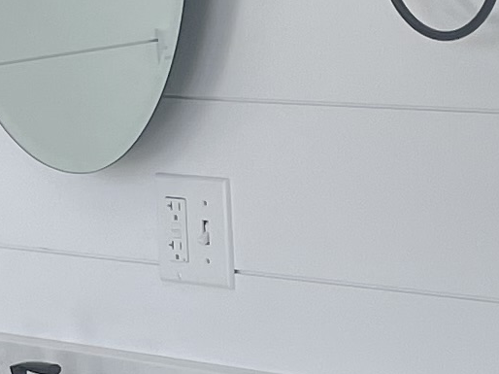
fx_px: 2939
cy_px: 425
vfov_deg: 7.2
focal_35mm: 204
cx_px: 368
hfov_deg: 9.7
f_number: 1.6
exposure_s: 1/445
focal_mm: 4.2
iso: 32
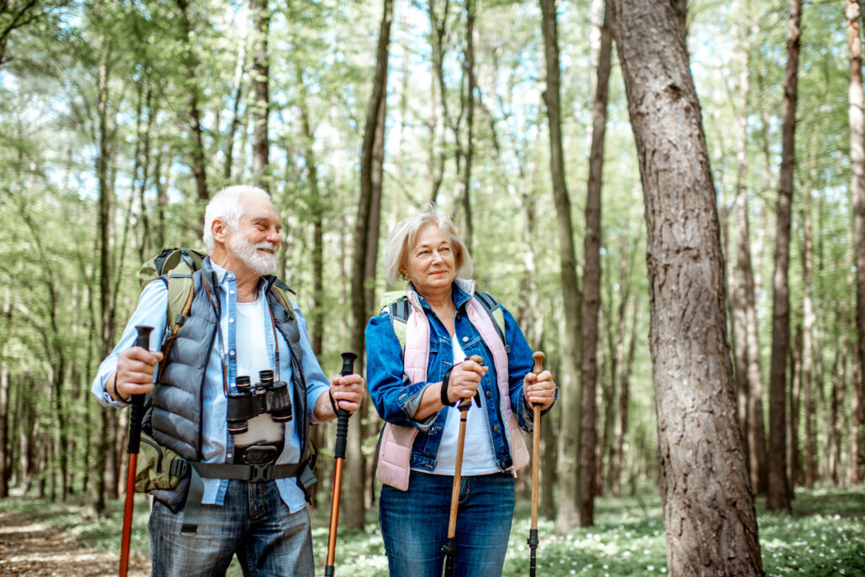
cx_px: 432
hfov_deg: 54.4
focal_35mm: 35
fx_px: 841
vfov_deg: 37.9
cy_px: 288
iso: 100
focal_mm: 35
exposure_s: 1/160
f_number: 2
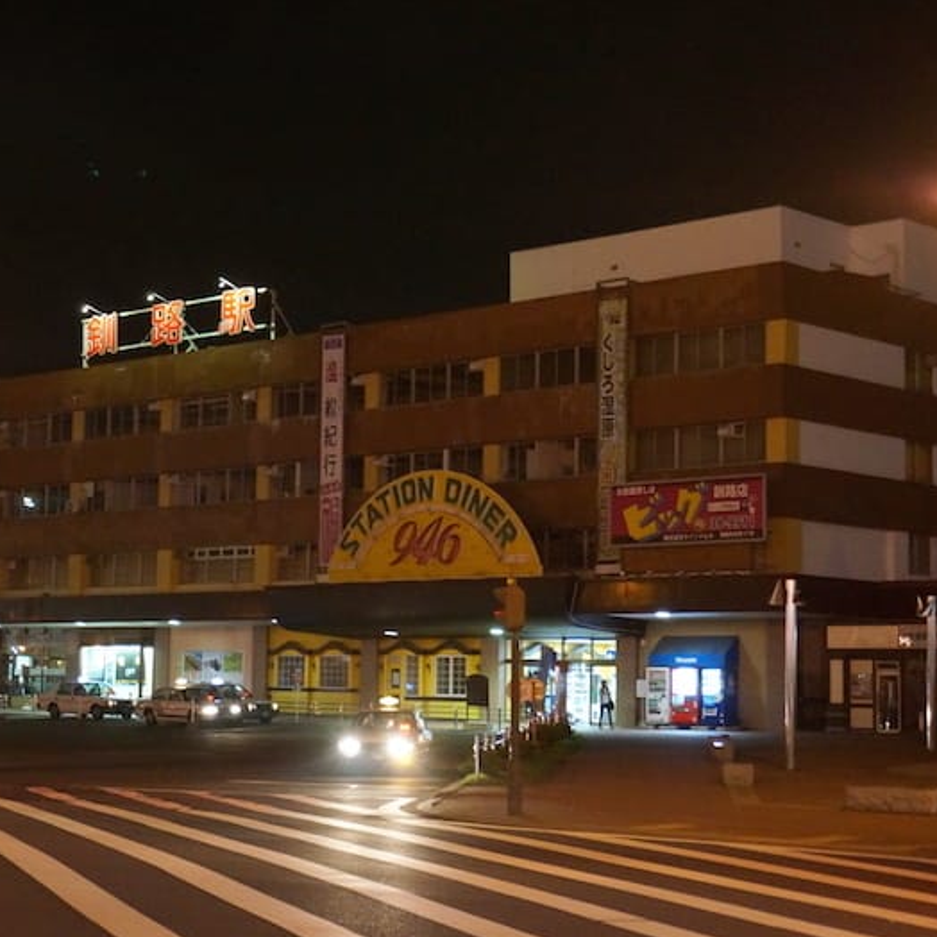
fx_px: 2144
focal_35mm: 70
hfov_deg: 24.4
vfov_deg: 24.7
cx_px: 257
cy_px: 472
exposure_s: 1/20
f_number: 5.6
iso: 3200
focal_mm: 36
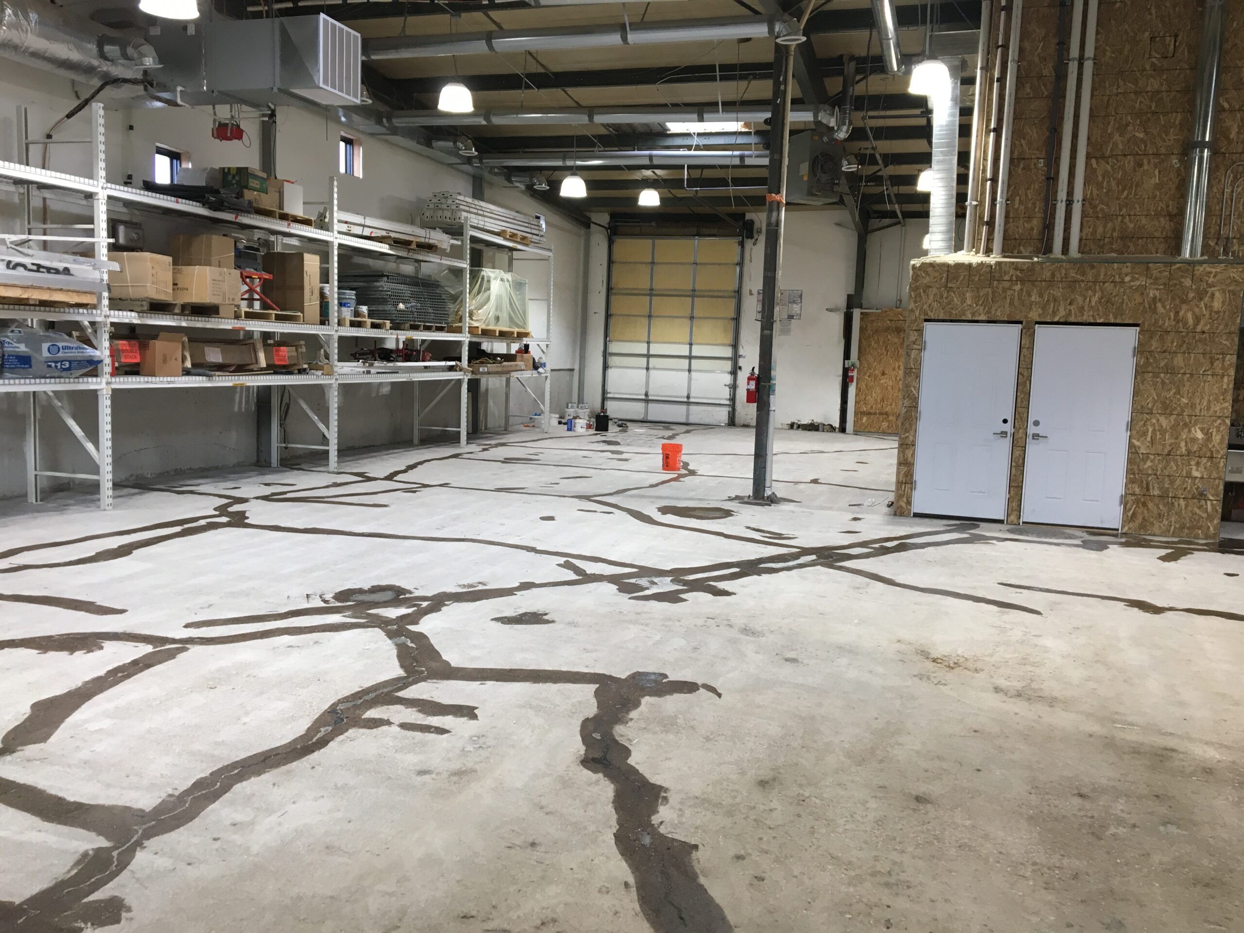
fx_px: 1042
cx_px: 622
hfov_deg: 61.7
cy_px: 466
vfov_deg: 48.2
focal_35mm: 29
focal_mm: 4.15
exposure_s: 1/30
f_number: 2.2
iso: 50
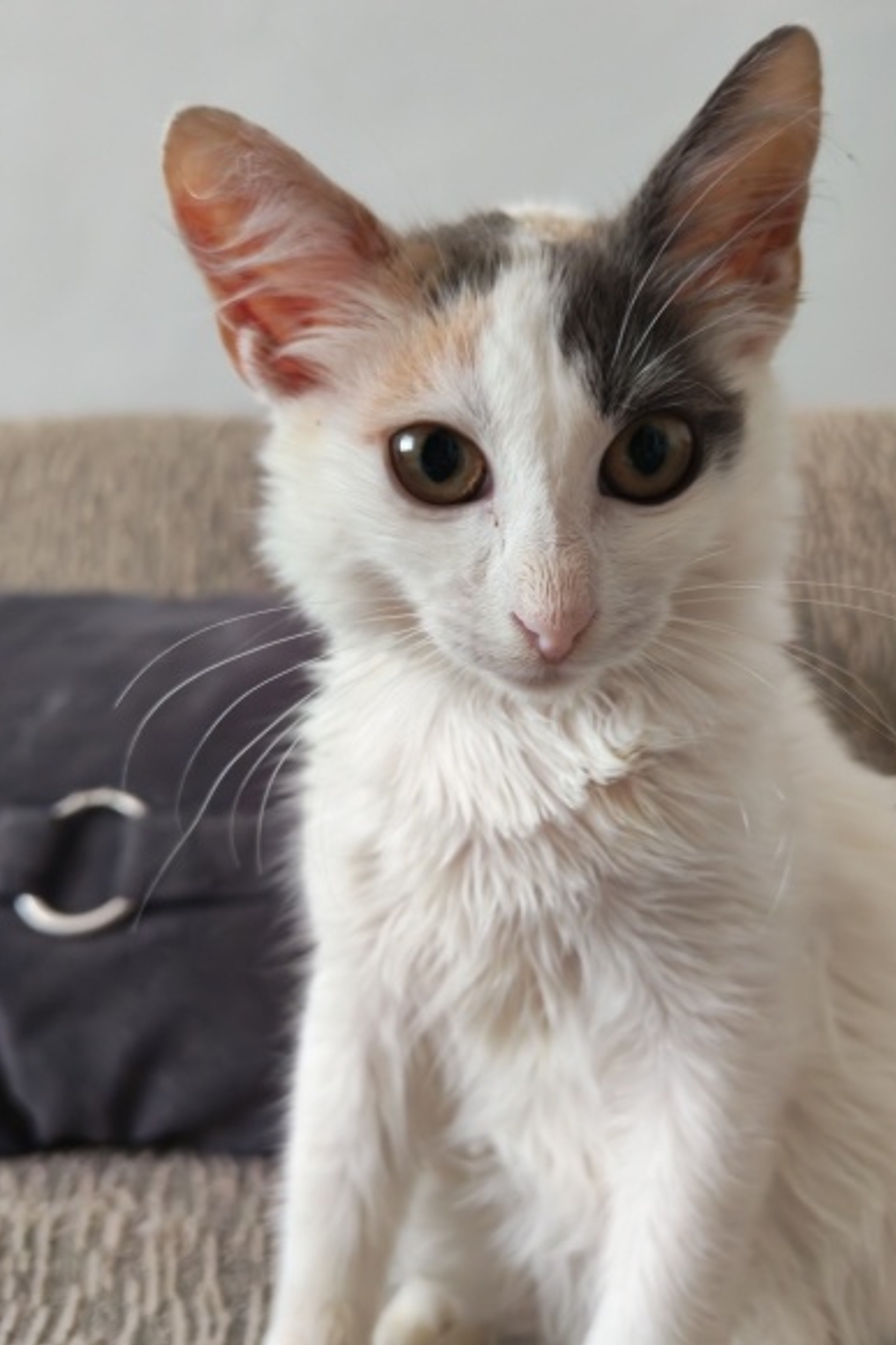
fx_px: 1083
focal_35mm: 29
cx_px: 486
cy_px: 676
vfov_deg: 63.7
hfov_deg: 44.9
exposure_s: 1/100
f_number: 1.9
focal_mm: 6.12
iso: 3200
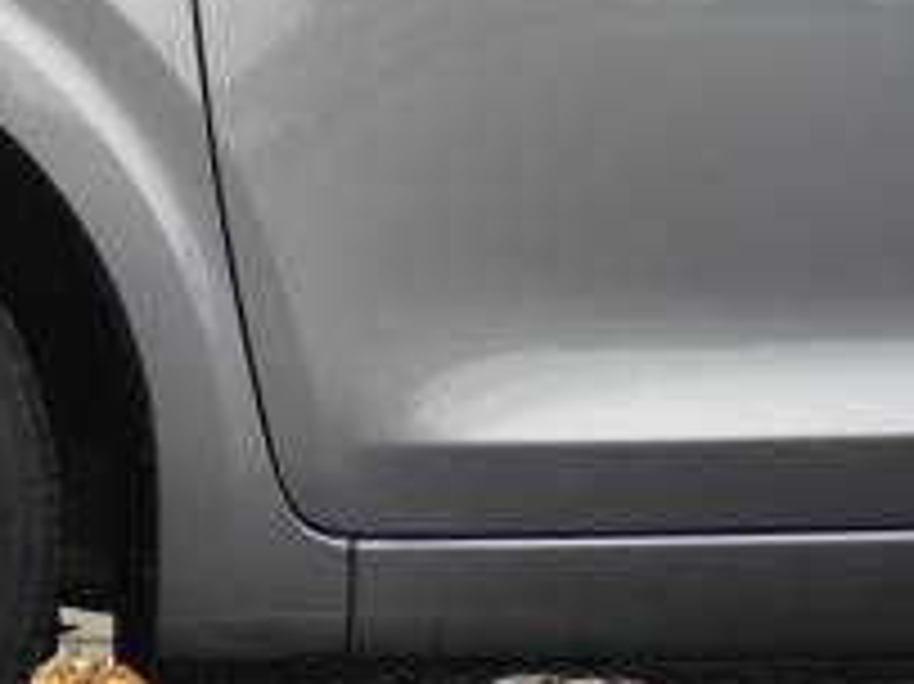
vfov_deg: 8.6
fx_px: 4565
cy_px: 279
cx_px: -486
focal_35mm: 173
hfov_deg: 11.0
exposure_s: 1/160
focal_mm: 38
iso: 800
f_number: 5.6
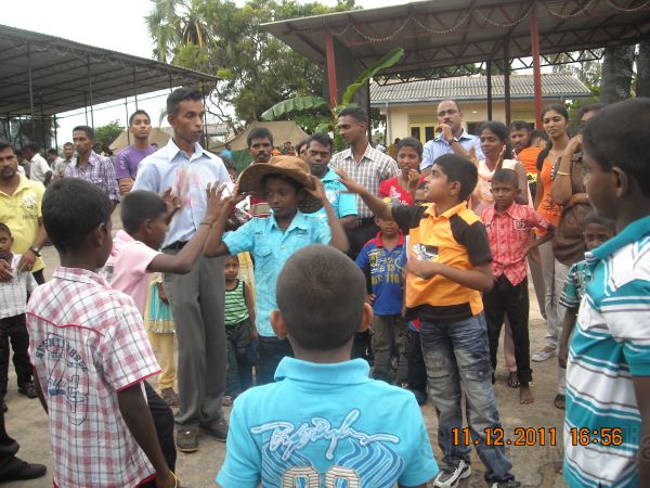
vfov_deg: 40.7
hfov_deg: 52.6
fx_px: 657
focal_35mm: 35
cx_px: 325
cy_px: 244
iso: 64
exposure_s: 1/76
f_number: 2.8
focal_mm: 5.7
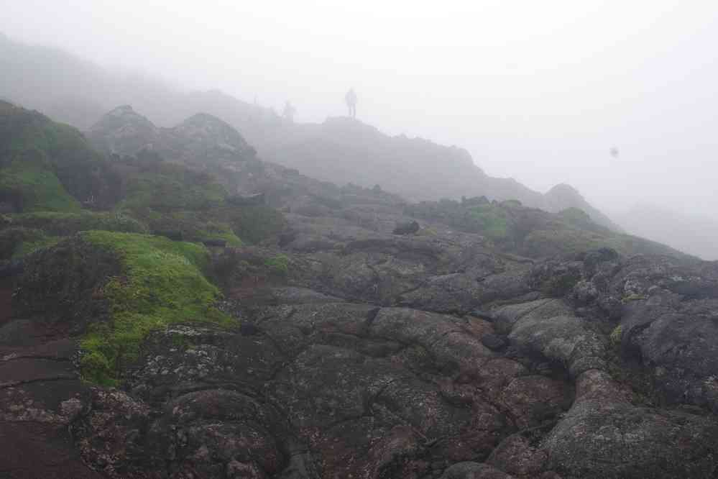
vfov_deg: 34.2
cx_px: 359
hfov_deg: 49.6
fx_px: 778
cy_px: 240
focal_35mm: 39
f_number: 11
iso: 200
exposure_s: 1/100
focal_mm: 26
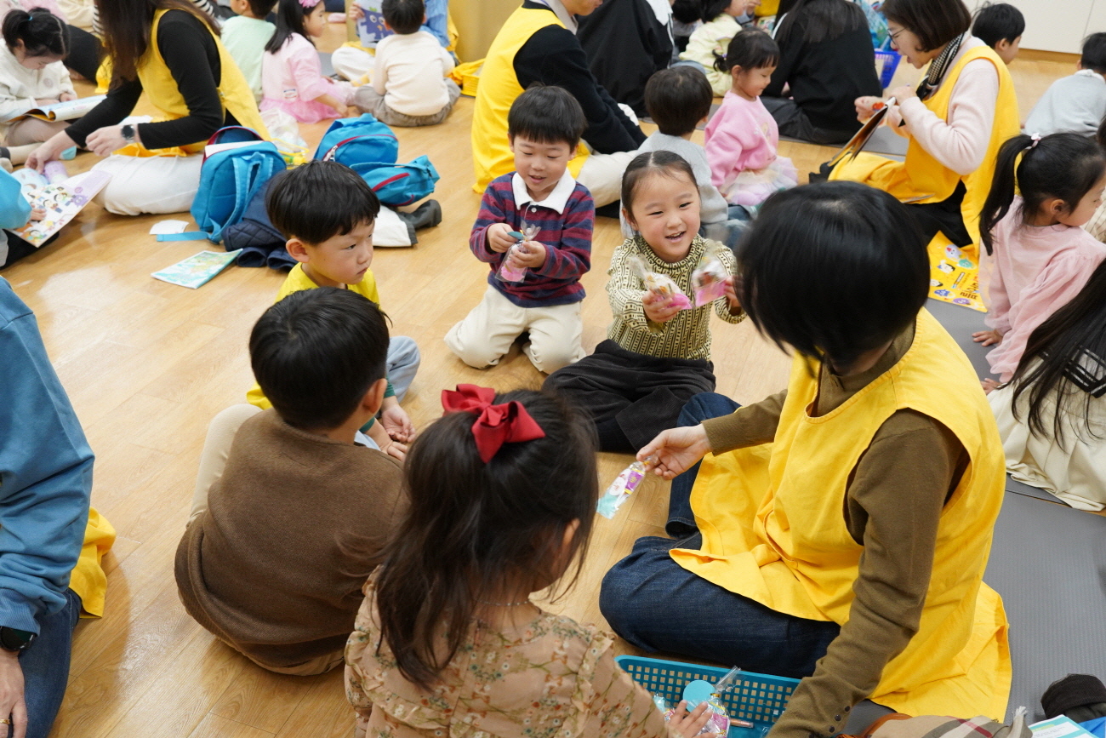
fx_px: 1014
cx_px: 553
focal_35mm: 33
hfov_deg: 57.2
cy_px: 369
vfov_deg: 40.0
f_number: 5.6
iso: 2500
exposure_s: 1/60
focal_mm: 33
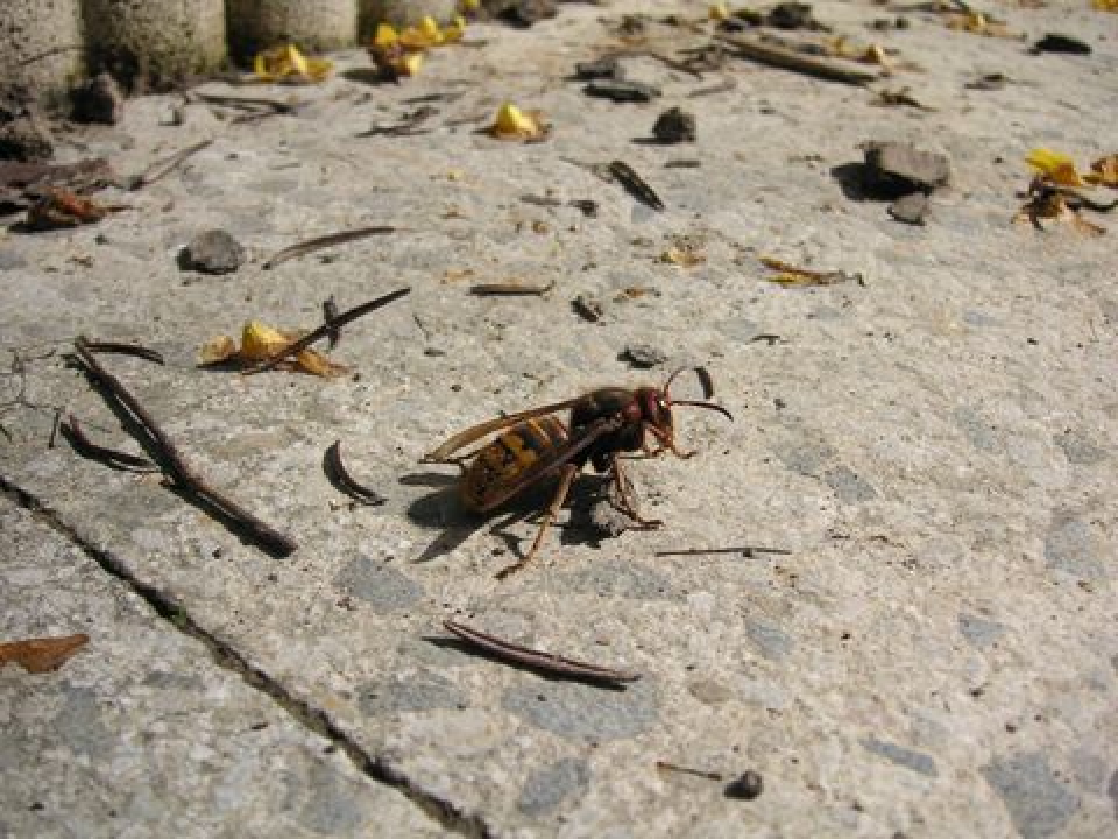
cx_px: 559
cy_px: 420
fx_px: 1195
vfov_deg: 38.7
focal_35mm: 37
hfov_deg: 50.1
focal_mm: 6.1
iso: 50
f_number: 6.7
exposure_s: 1/250
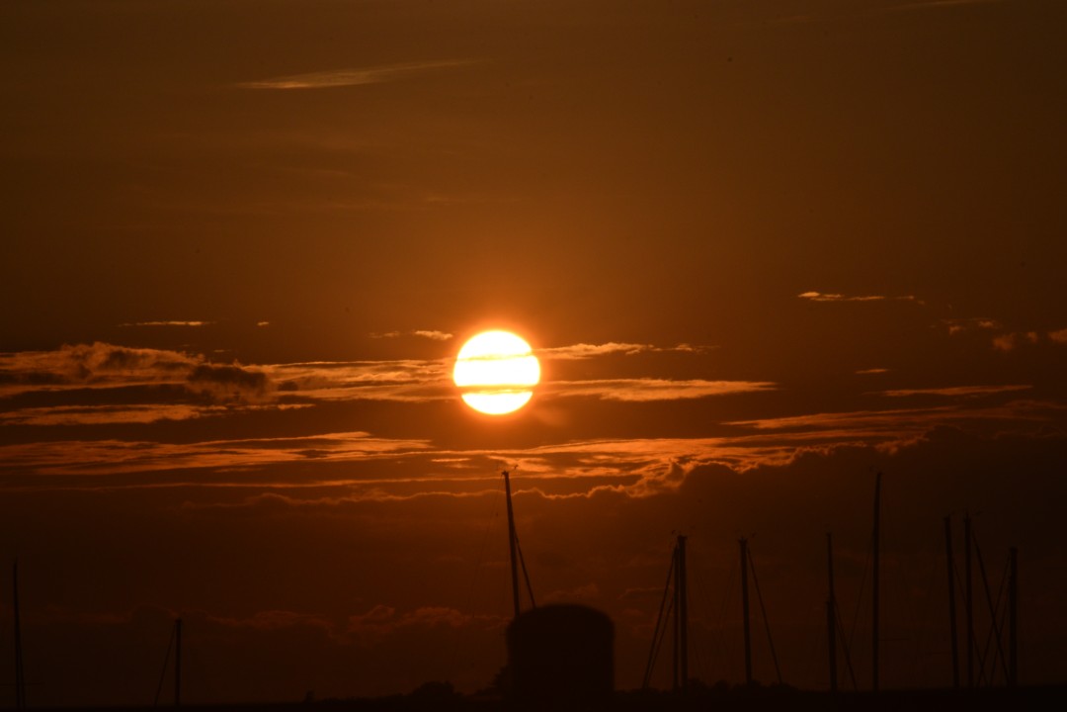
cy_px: 356
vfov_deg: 4.6
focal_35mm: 300
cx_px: 534
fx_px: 8891
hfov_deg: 6.9
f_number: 32
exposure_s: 1/800
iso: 200
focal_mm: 200
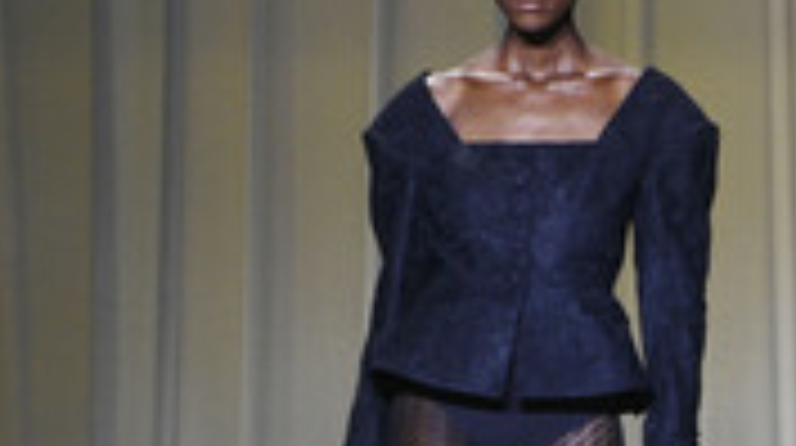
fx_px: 16884
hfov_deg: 2.7
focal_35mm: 801
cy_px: 423
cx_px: 524
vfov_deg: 1.5
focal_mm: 300
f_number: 7.1
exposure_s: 1/250
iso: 4000
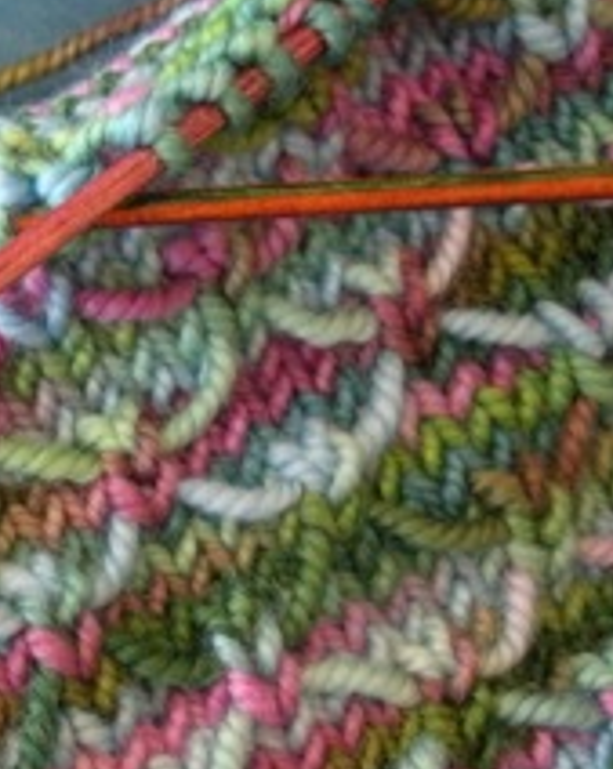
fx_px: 1773
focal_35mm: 78
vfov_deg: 24.4
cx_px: -58
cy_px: 495
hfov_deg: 18.9
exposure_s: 1/30.2
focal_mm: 6.3
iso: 400
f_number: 3.5
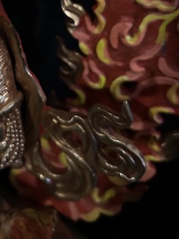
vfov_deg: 31.4
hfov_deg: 25.1
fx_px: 393
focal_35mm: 57
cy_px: 2
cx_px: 30
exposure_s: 1/25
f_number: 1.5
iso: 800
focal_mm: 5.7
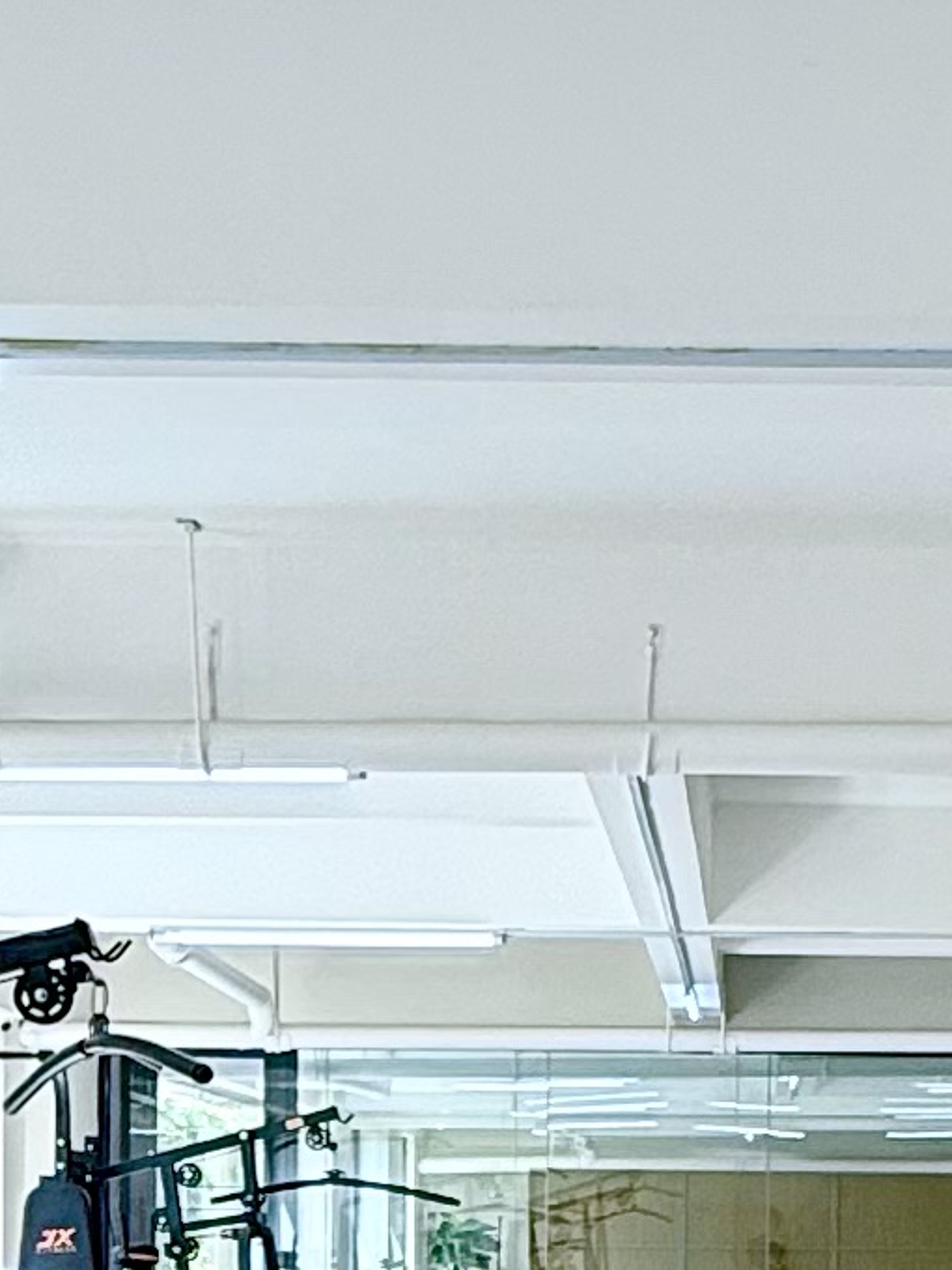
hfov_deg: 17.6
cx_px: 793
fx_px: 3044
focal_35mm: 83
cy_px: 1324
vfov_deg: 22.5
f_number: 2.2
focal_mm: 2.22
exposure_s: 1/100
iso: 100
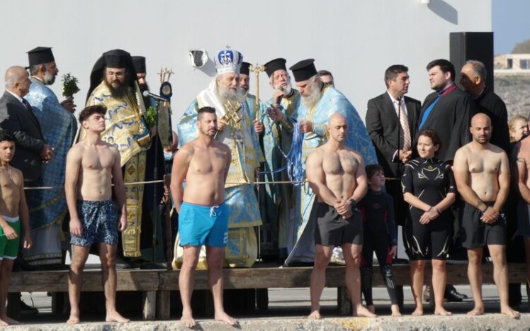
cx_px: 265
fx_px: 8433
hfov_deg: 3.6
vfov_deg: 2.2
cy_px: 166
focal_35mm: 584
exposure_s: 1/500
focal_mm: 98.3
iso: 80
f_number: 5.6
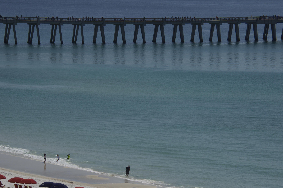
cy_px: 102
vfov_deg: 7.7
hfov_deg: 11.7
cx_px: 152
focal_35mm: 177
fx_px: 1385
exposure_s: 1/250
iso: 125
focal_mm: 105
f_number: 8
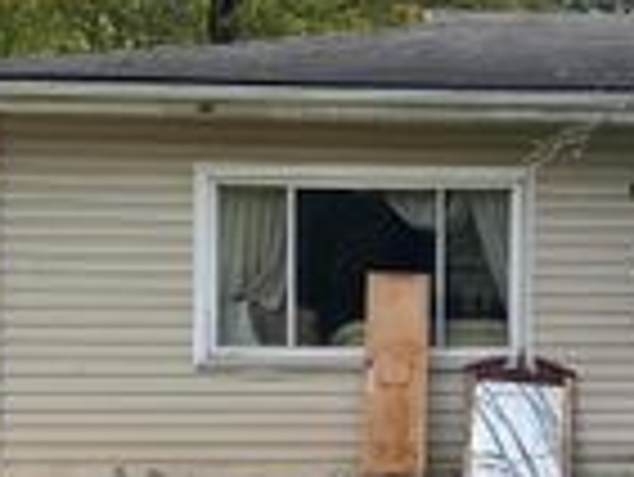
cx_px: 490
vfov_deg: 16.0
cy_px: 362
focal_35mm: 92
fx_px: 1686
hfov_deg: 21.1
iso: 32
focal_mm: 4.2
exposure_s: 1/346
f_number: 1.6
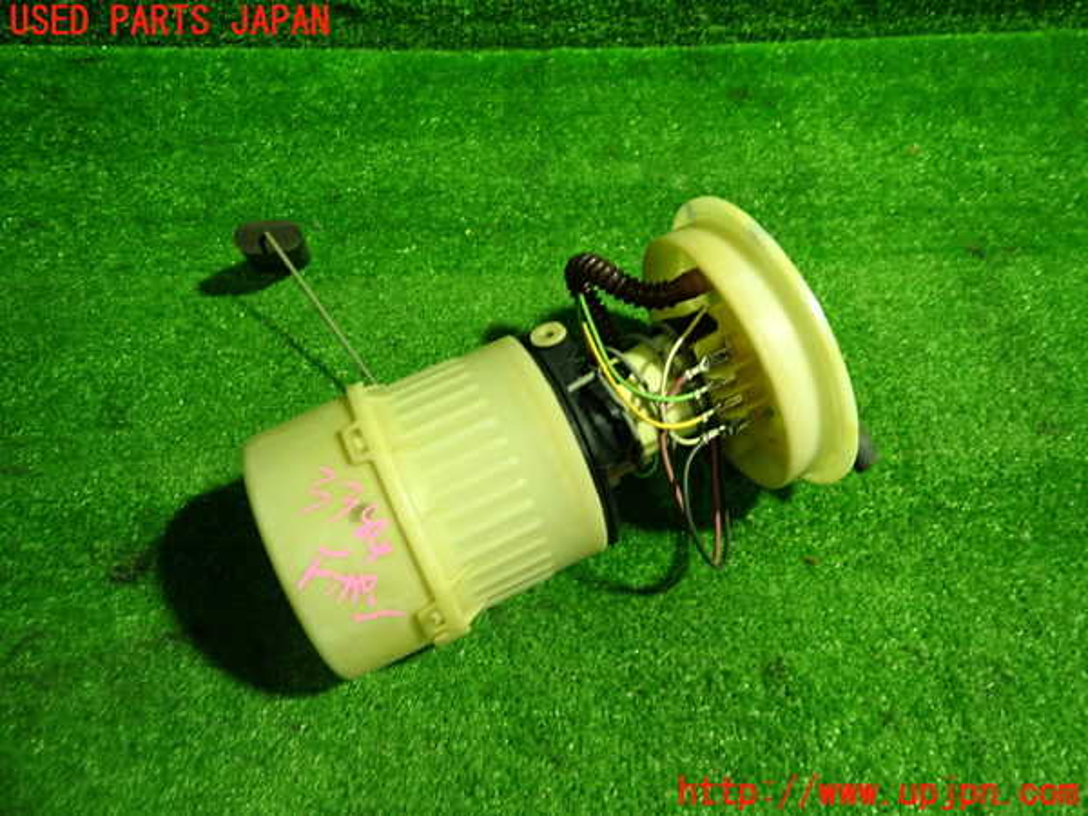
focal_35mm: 25
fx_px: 786
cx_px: 544
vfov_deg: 54.9
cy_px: 408
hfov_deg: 69.4
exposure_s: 1/30
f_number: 2
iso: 250
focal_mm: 4.5
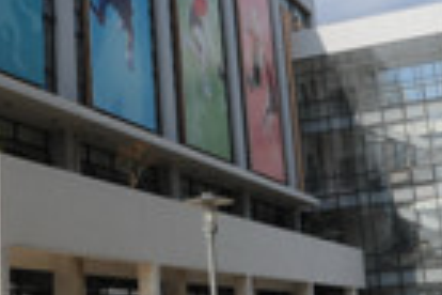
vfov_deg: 18.4
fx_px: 908
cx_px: 86
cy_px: 91
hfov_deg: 26.8
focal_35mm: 74
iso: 400
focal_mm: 17
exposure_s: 1/500
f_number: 11
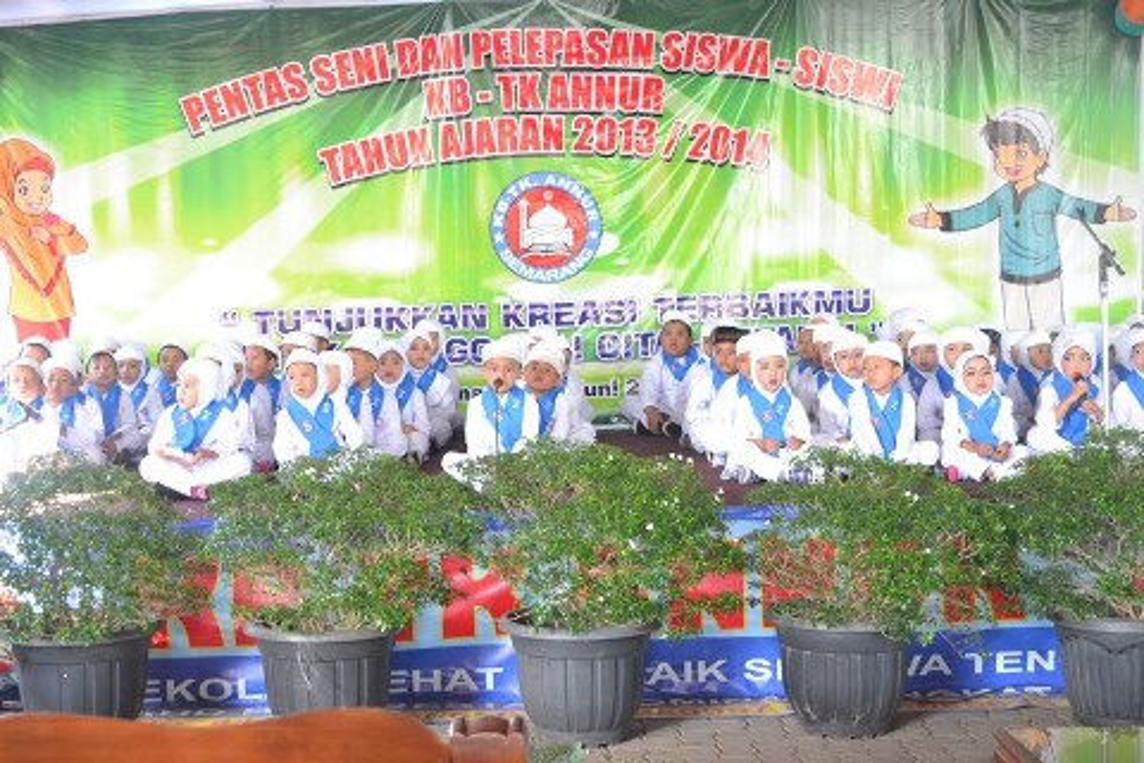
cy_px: 382
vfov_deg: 26.5
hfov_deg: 38.9
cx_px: 572
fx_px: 1621
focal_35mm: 51
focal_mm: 34
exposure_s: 1/15
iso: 1250
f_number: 5
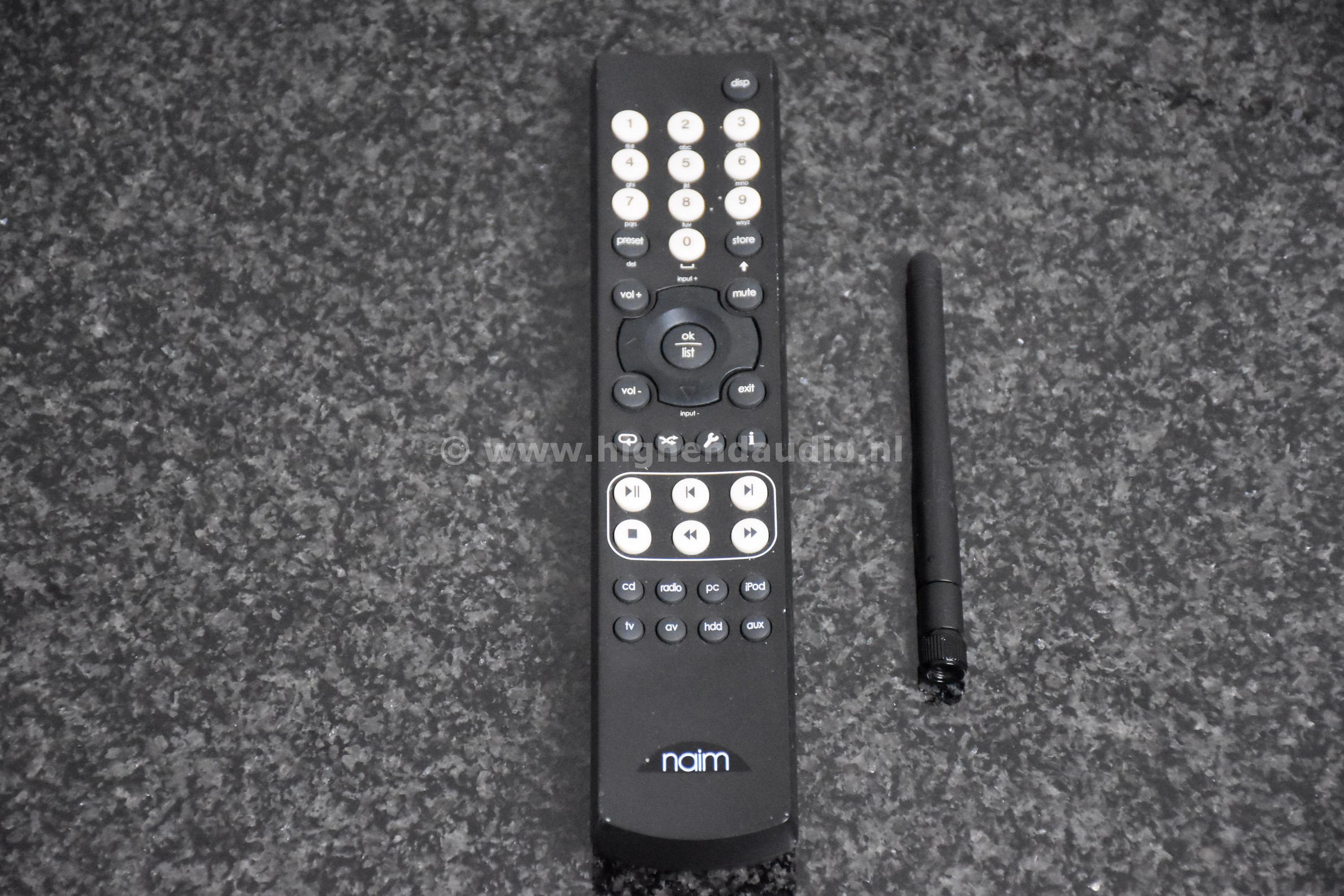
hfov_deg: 15.2
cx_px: 672
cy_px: 448
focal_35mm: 135
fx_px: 5040
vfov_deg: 10.2
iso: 7200
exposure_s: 1/125
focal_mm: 90
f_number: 5.3
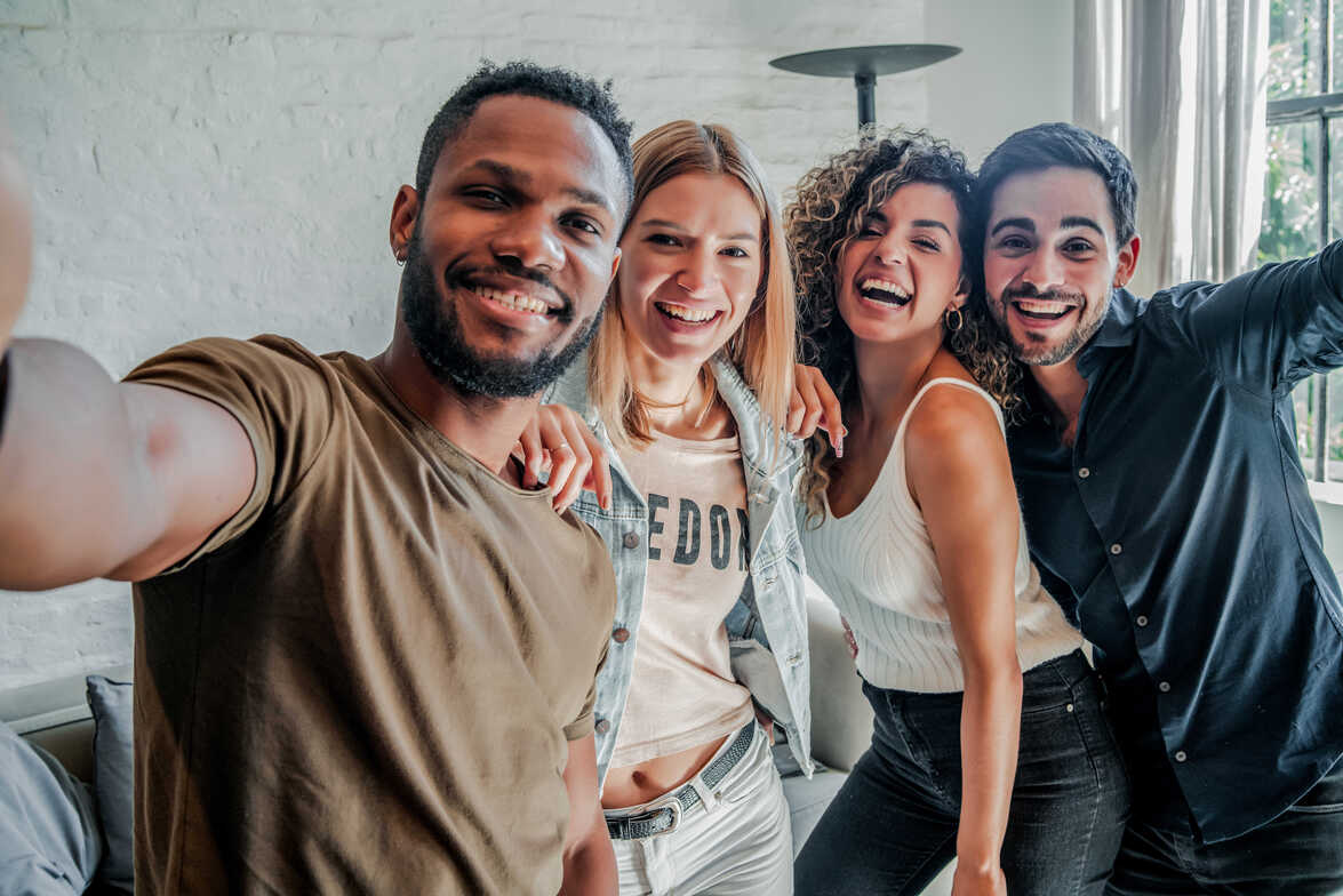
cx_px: 672
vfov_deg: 37.9
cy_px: 448
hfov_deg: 54.4
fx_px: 1306
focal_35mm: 35
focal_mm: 35
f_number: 7.1
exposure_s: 1/50
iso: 500
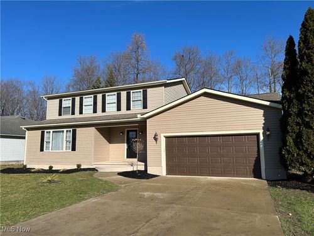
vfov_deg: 53.1
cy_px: 118
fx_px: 236
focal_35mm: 26
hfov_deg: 67.3
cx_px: 157
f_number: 1.5
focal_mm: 5.7
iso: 50
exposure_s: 1/5319
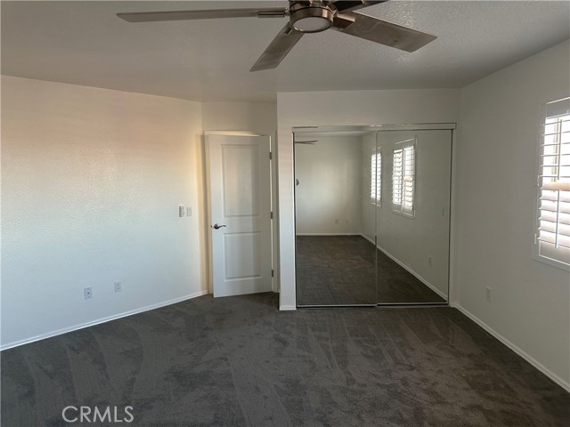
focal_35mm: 24
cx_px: 285
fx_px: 395
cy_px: 214
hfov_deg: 71.6
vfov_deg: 56.8
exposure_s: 1/102
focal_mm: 6.86
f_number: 1.78
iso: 250
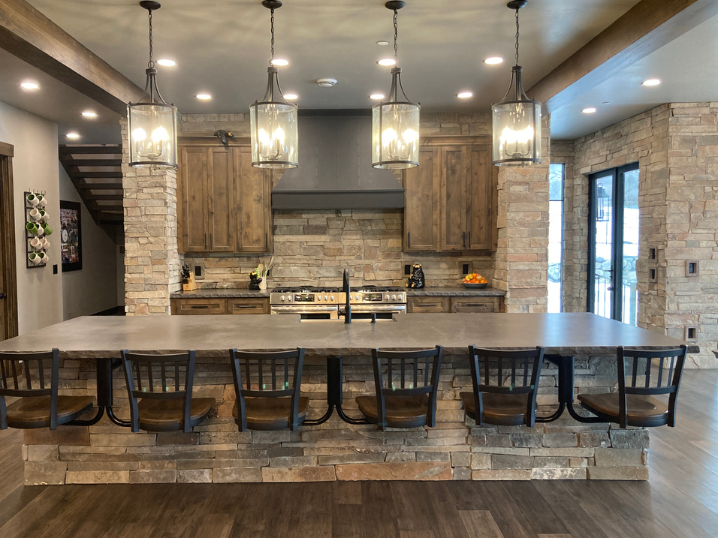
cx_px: 343
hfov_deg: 59.9
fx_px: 622
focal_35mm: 30
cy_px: 263
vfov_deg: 46.8
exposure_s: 1/60
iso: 160
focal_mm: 3.99
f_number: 1.8
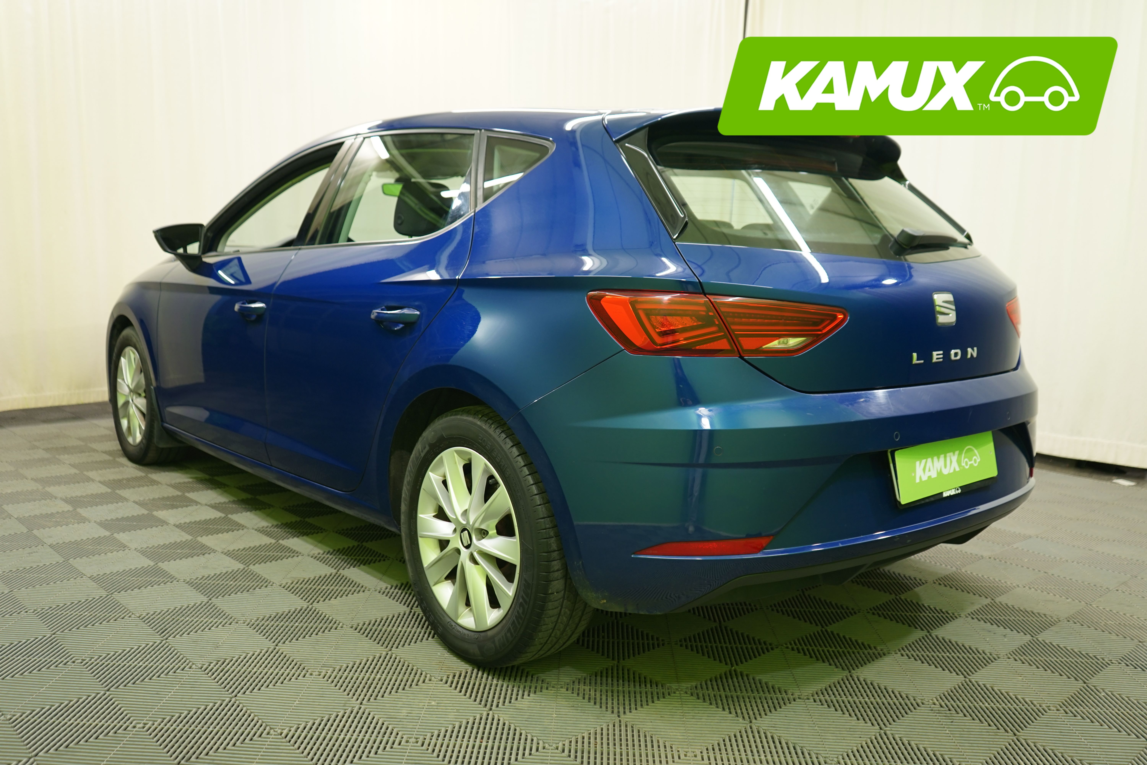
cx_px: 574
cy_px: 382
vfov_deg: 43.6
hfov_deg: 61.9
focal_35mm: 30
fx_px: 956
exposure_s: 1/25
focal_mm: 30
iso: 400
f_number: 3.5
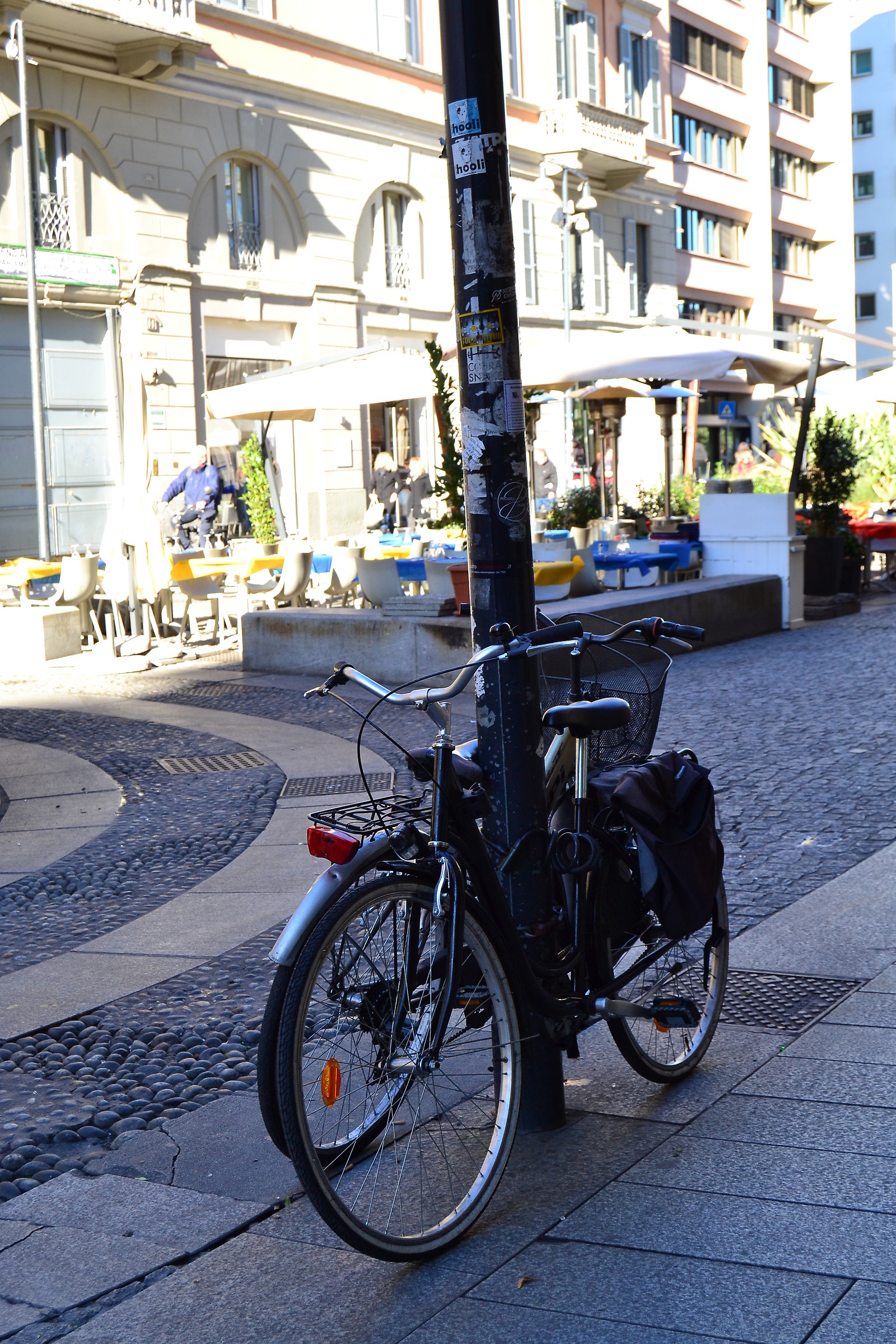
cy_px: 672
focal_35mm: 51
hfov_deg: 26.5
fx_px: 1904
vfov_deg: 38.9
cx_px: 448
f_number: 7.1
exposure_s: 1/160
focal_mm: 34
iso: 360
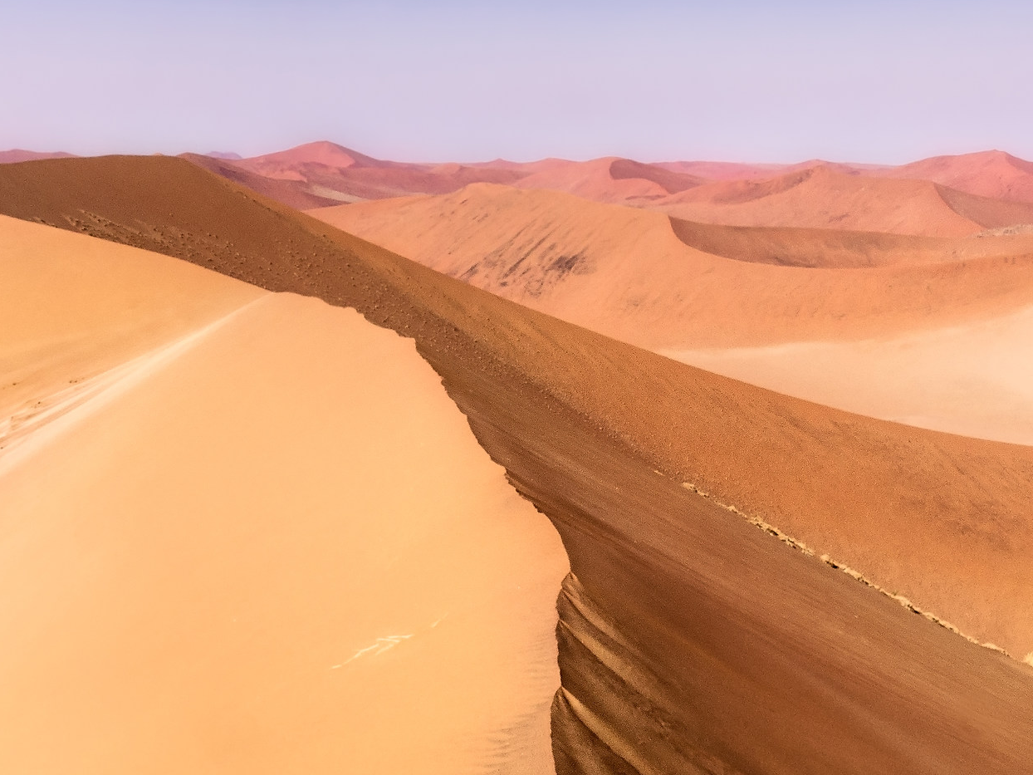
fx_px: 1611
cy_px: 380
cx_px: 694
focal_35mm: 54
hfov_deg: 35.2
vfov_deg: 27.0
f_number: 22
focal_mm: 14
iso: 200
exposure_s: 1/125
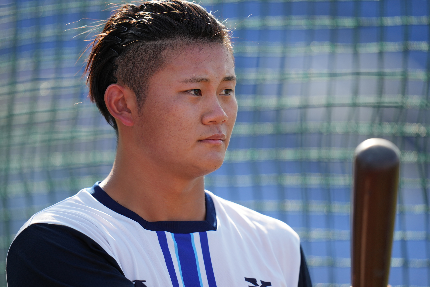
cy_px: 144
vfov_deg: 3.4
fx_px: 4776
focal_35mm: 400
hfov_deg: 5.2
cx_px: 215
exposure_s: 1/2000
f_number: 2.8
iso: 400
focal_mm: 400
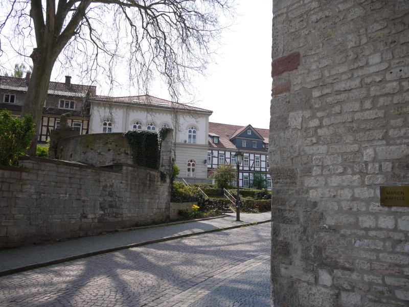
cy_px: 154
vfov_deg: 49.7
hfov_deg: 63.4
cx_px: 204
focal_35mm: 28
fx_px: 331
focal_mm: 14
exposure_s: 1/500
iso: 100
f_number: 5
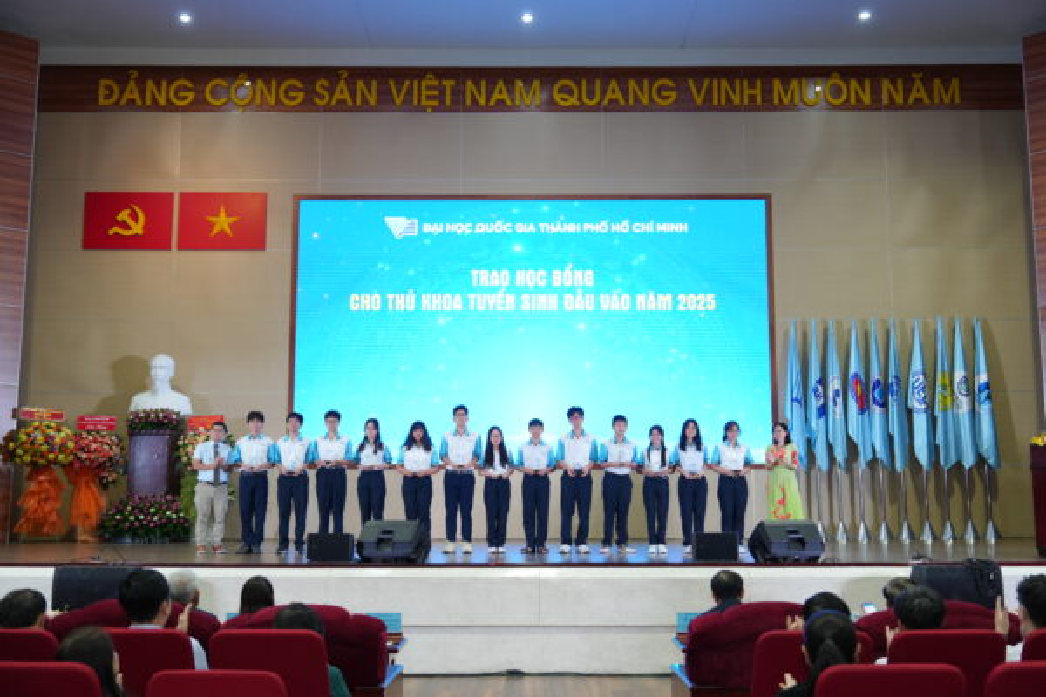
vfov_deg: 35.1
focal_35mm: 38
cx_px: 523
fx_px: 1104
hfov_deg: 50.7
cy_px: 348
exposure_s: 1/200
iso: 1600
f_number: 3.5
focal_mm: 38
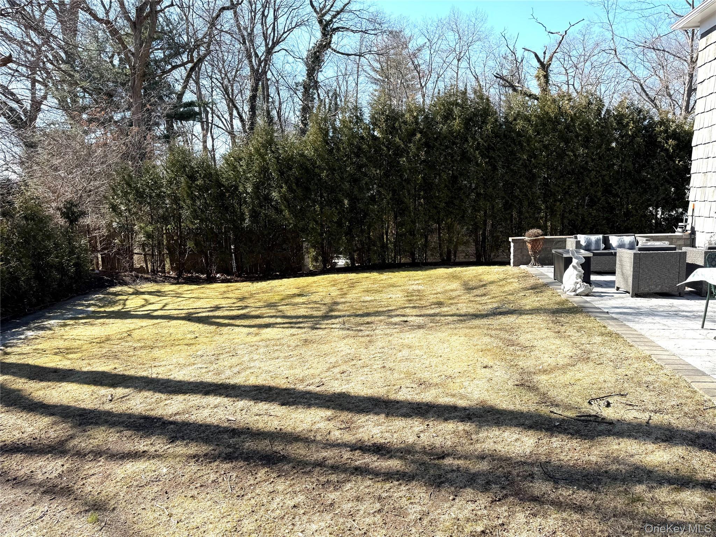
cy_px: 268
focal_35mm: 24
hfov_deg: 71.6
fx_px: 496
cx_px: 358
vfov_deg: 56.8
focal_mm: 6.76
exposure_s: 1/1361
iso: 80
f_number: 1.78
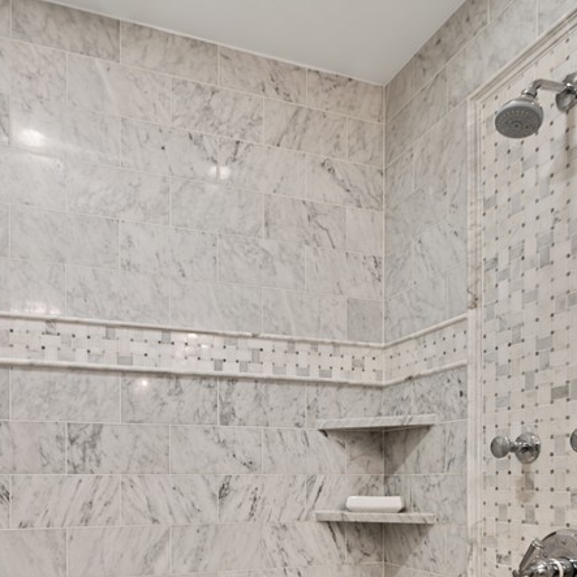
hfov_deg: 55.4
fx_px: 547
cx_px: 244
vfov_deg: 49.9
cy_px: 512
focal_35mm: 29
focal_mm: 14
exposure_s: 3
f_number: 8
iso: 200
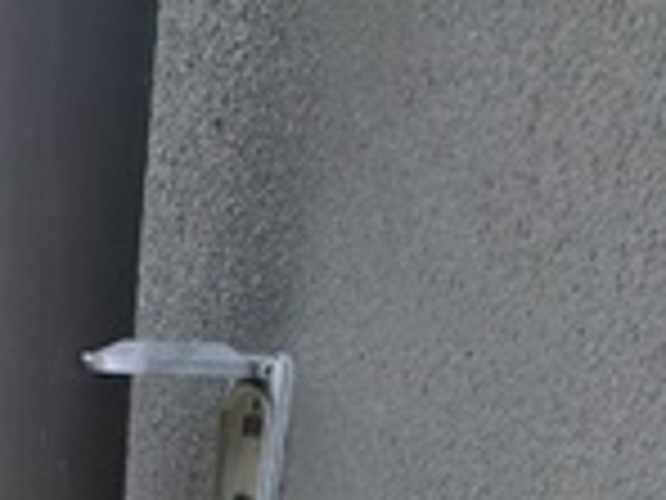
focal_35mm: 66
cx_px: 63
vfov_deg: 15.2
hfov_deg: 28.2
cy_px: 1133
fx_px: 1270
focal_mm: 2.22
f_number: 2.2
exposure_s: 1/1346
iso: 50
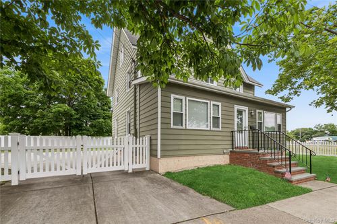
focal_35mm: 15
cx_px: 168
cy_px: 112
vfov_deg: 77.3
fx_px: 140
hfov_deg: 100.4
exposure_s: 1/125
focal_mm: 15
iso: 640
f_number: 14
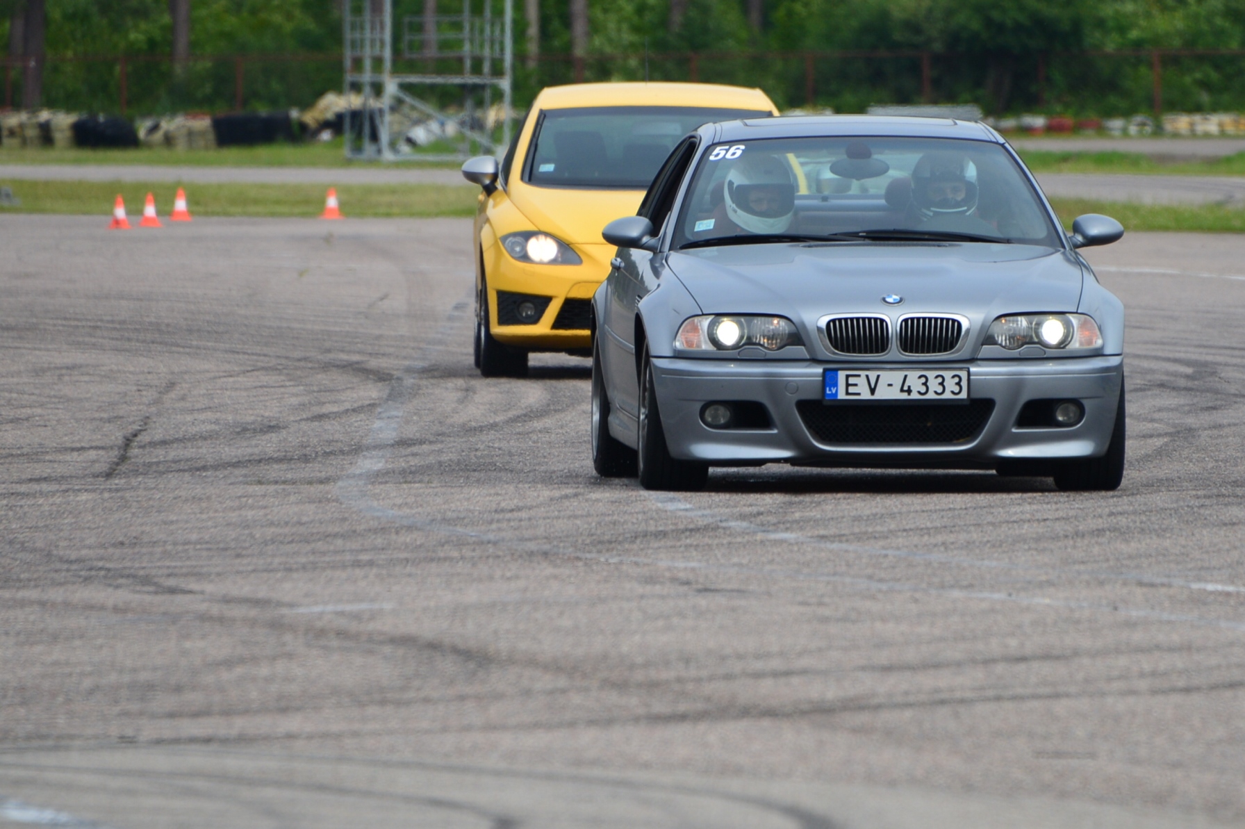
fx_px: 10370
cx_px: 622
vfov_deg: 4.6
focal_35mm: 300
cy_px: 414
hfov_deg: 6.9
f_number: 5.6
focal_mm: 300
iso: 400
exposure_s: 1/1250
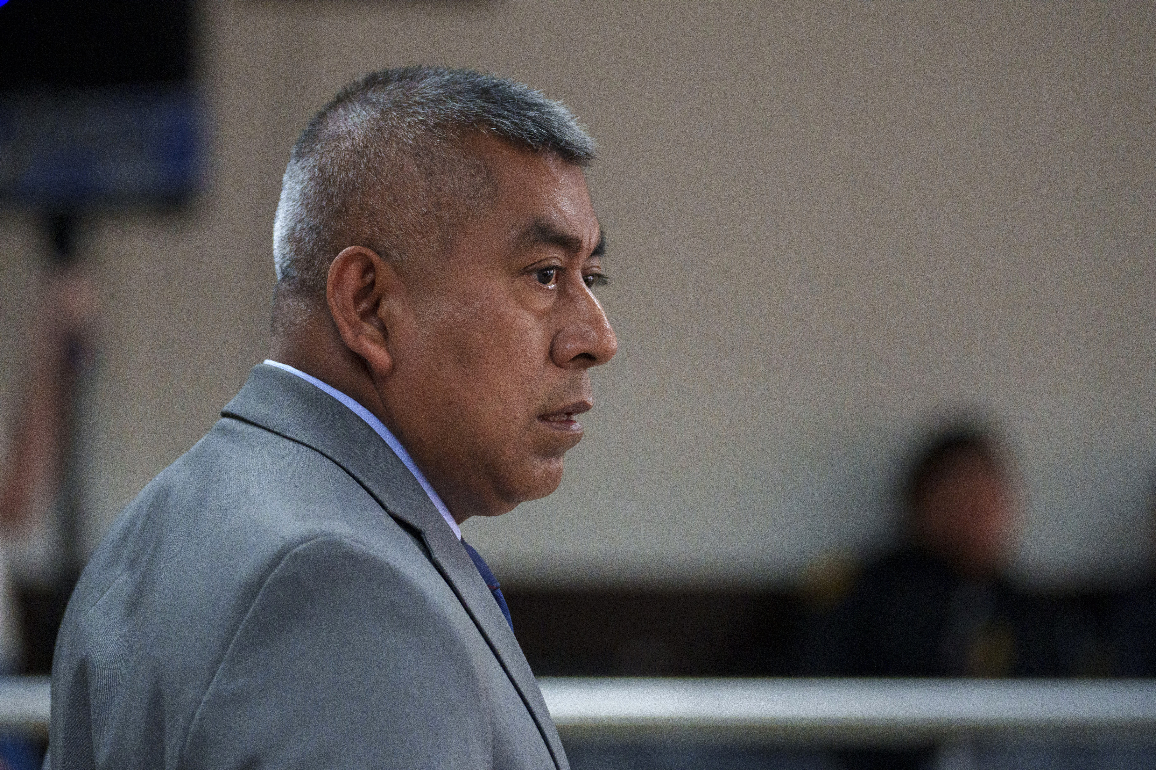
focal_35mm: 204
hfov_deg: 10.1
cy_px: 385
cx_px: 578
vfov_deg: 6.7
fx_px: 6550
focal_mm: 136
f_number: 2.8
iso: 1600
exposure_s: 1/1000
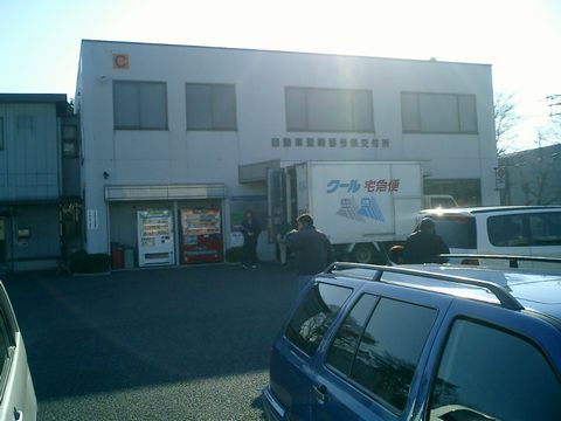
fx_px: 583
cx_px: 280
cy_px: 210
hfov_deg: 51.4
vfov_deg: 39.7
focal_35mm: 36
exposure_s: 1/1600
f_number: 3.2
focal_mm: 7.5
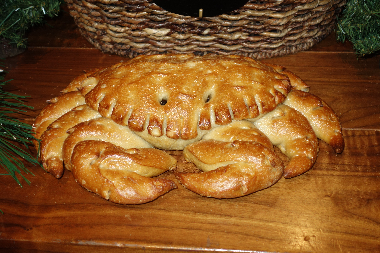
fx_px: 570
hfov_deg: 36.9
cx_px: 190
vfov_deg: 25.1
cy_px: 126
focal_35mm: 54
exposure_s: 1/30
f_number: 3.5
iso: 200
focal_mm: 20.19
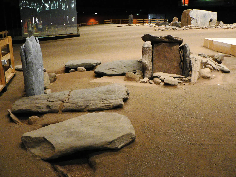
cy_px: 88
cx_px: 118
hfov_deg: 51.4
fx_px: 245
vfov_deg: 39.7
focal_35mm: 36
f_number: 2.8
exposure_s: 1/4
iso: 200
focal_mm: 6
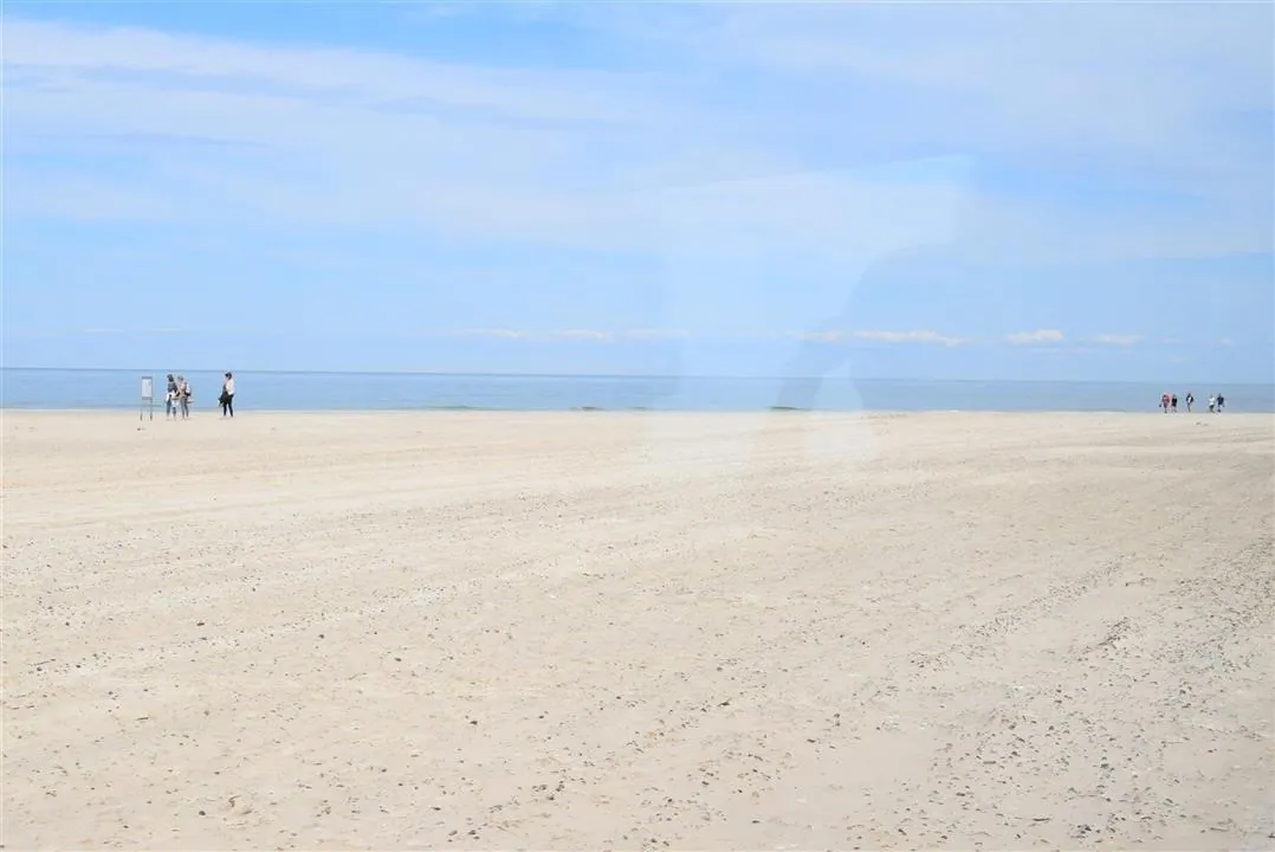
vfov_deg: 26.5
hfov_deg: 38.9
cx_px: 638
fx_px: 1807
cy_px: 426
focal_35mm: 51
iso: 200
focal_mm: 34
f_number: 11
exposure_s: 1/500
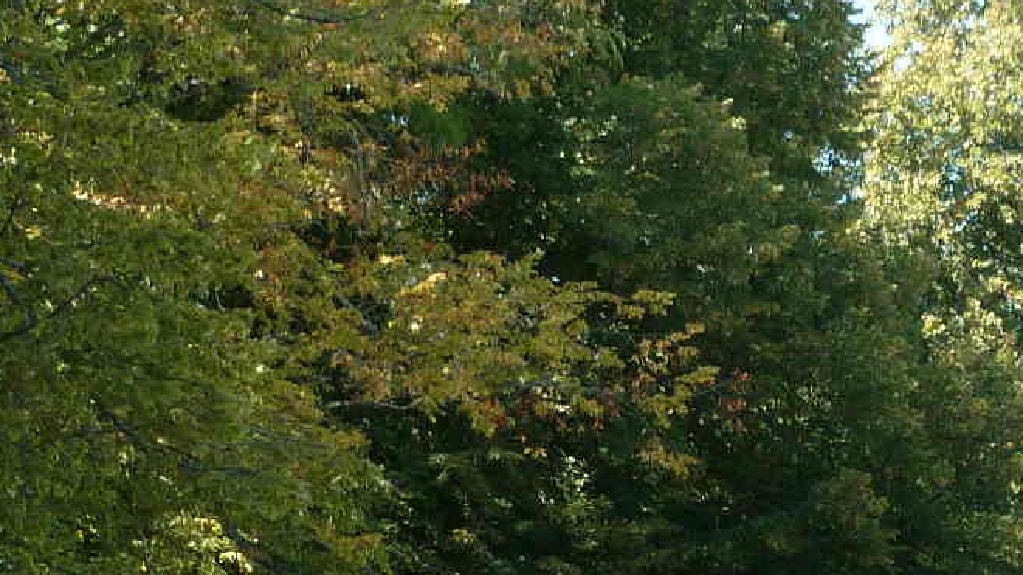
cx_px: 832
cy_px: 851
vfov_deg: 8.4
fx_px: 3851
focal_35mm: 142
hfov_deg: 15.0
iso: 80
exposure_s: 1/160
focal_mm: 7.5
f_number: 3.3
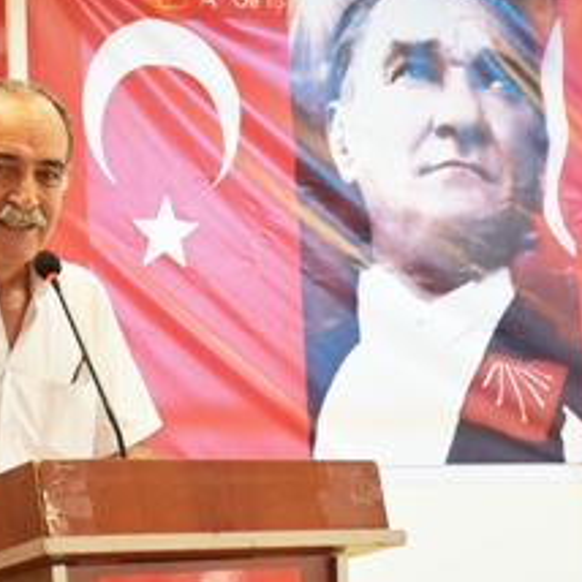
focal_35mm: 107
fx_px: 2035
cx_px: 133
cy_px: 260
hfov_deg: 16.2
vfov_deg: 16.3
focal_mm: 40
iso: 800
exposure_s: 1/60
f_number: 4.5
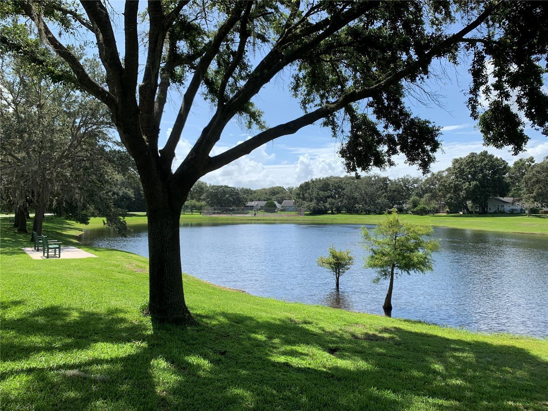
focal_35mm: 26
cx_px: 274
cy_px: 206
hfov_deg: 67.3
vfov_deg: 53.1
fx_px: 412
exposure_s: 1/1748
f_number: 1.8
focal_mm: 4.25
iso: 25
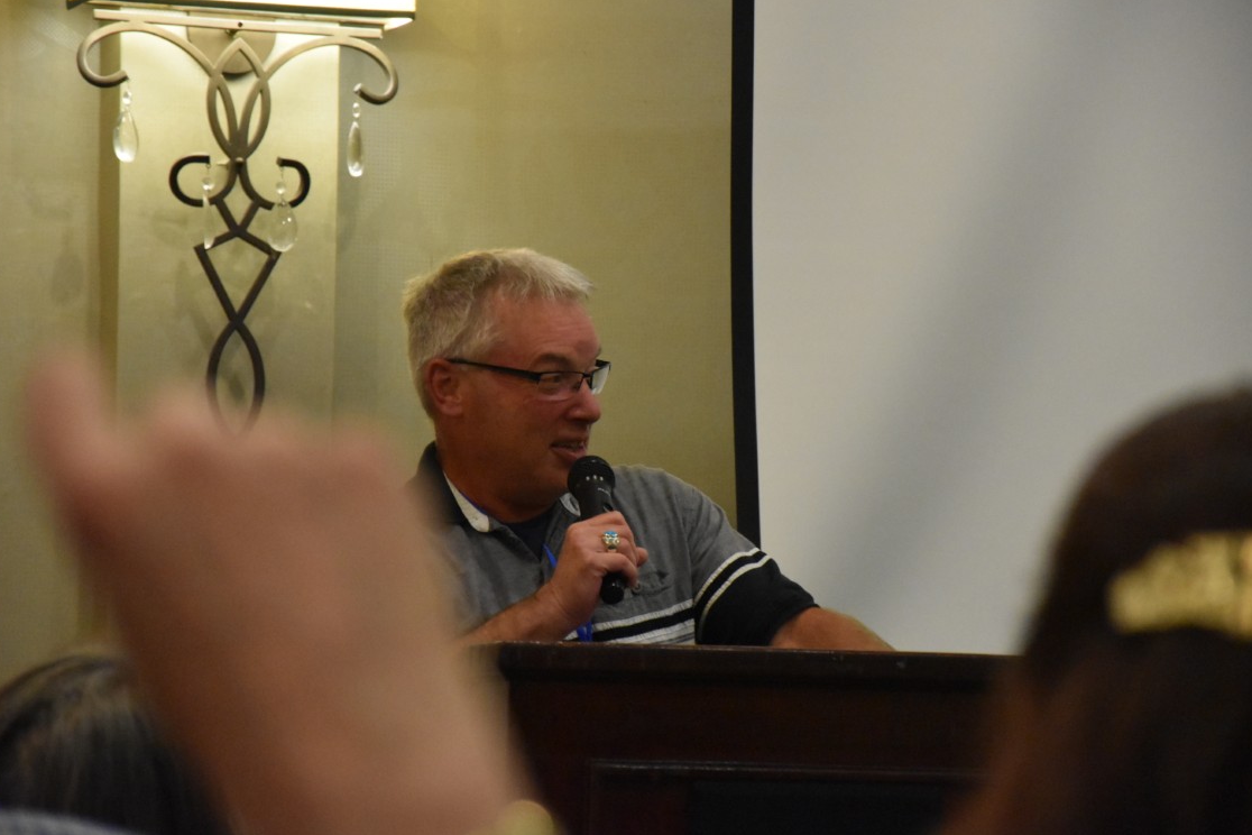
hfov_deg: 12.6
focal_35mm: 163
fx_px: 5652
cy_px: 406
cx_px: 613
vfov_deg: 8.4
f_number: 5.6
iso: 5600
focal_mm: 105
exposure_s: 1/125
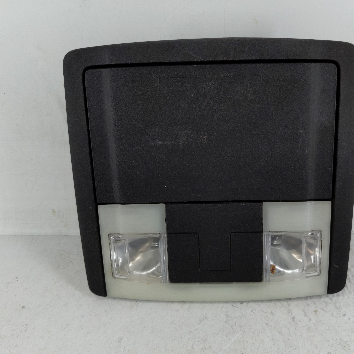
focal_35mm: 33
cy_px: 180
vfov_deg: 49.7
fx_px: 382
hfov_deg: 49.4
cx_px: 214
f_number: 1.73
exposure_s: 1/123
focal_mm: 4.38
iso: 63
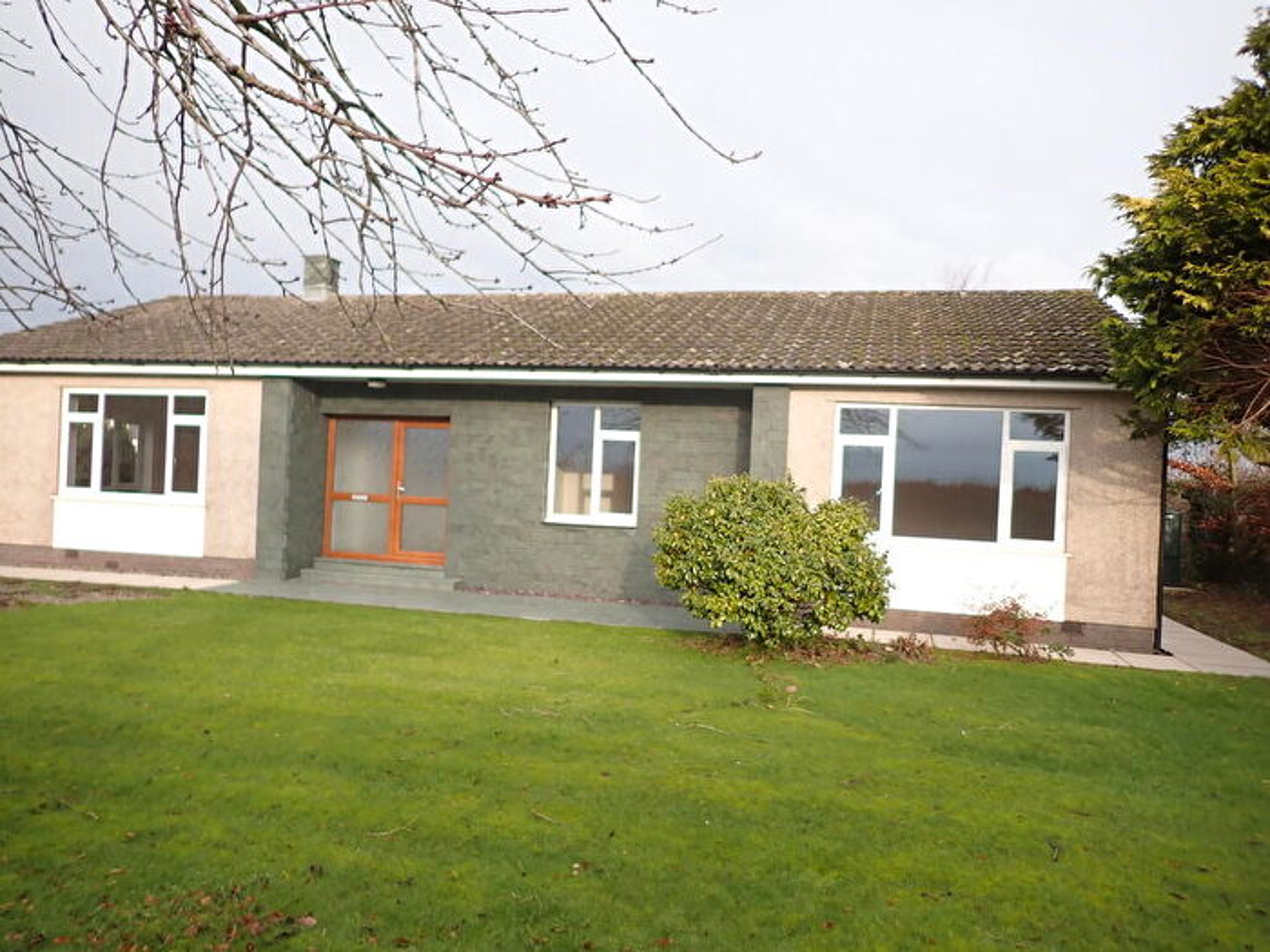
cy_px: 476
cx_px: 635
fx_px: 917
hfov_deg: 69.4
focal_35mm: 25
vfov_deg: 54.9
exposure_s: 1/400
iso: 100
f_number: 2
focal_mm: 4.5
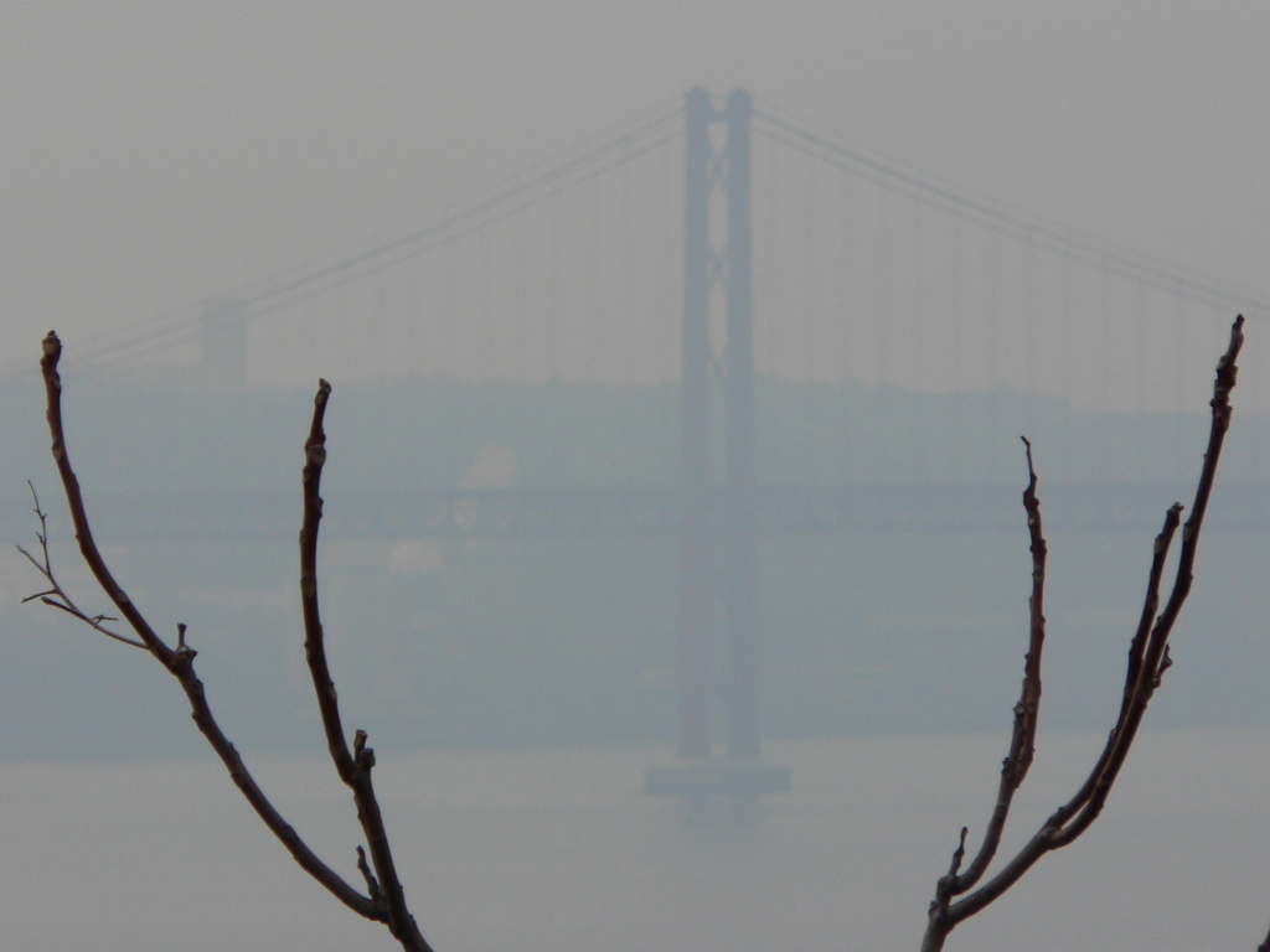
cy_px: 476
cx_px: 635
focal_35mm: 409
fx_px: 15005
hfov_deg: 4.8
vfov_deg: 3.6
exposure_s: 1/320
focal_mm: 68
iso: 80
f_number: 8
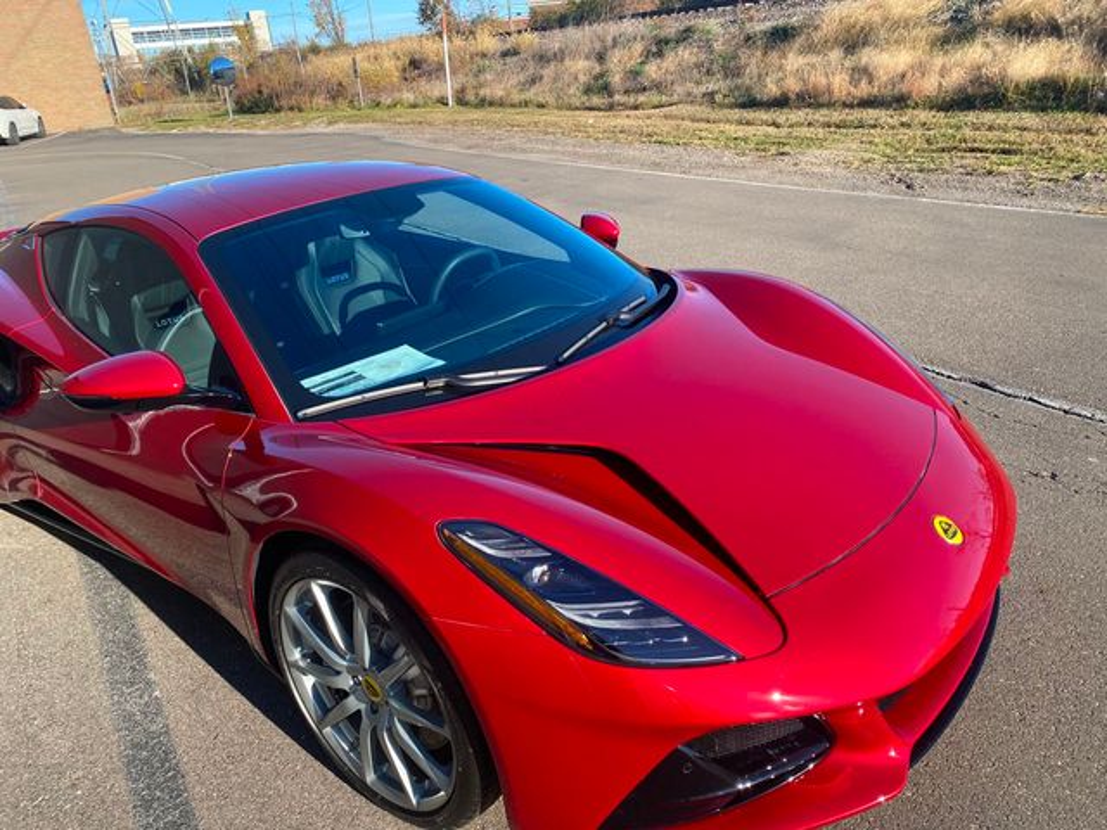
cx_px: 554
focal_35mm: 26
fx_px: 831
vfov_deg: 53.1
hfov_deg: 67.3
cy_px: 415
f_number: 1.8
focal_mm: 4.25
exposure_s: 1/833
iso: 32
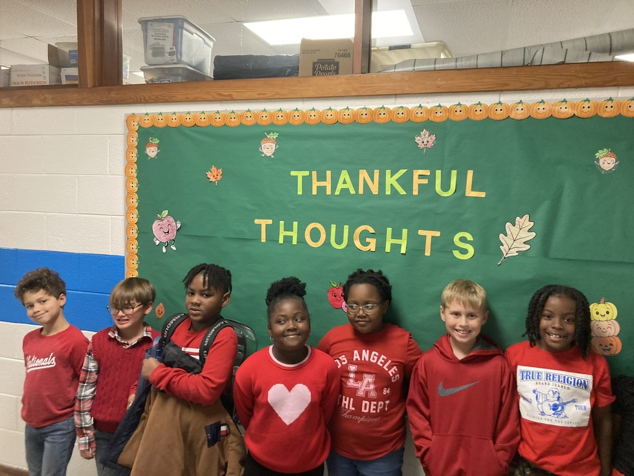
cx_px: 317
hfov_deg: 63.4
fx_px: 513
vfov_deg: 49.7
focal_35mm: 28
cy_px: 238
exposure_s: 1/40
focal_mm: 3.99
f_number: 1.8
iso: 250
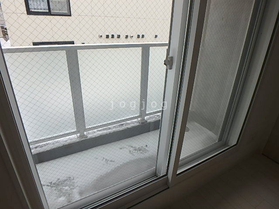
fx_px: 169
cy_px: 104
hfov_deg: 79.0
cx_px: 140
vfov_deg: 63.4
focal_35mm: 21
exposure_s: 1/200
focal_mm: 3.7
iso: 125
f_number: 3.5
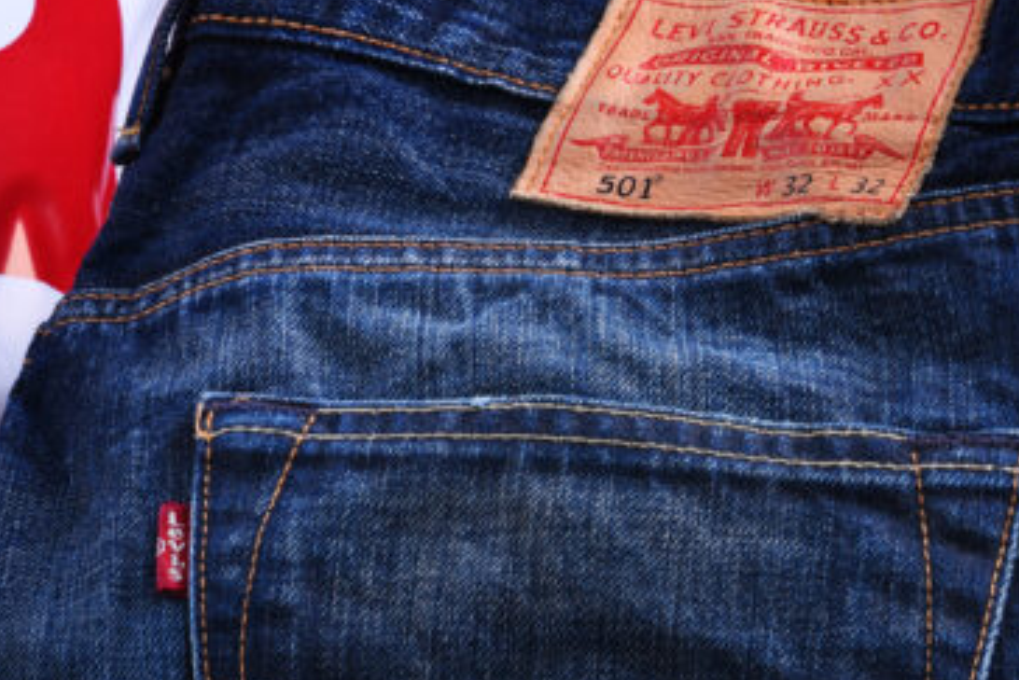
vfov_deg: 1.6
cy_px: 83
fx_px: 23870
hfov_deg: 2.4
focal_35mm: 843
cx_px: 6
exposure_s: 1/125
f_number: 11
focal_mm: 300
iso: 100
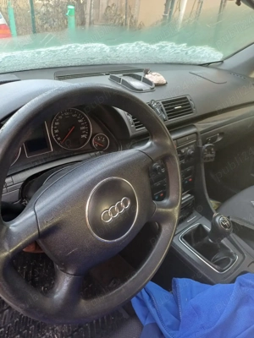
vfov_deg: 69.4
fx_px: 245
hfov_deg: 54.9
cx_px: 127
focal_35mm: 25
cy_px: 169
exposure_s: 1/50
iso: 125
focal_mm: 4.65
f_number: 1.8
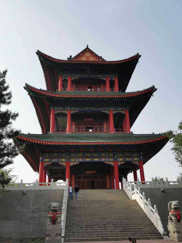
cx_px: 91
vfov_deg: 56.8
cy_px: 122
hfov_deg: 44.2
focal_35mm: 32
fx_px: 224
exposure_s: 1/2000
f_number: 1.8
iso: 50
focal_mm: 5.58
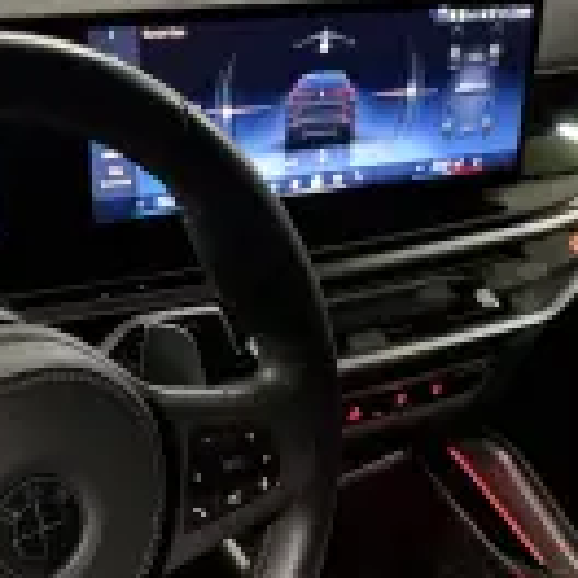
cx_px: 166
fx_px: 1096
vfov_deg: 28.9
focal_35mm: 58
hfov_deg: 29.2
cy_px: 469
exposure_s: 1/30
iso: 1250
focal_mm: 6.76
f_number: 1.78
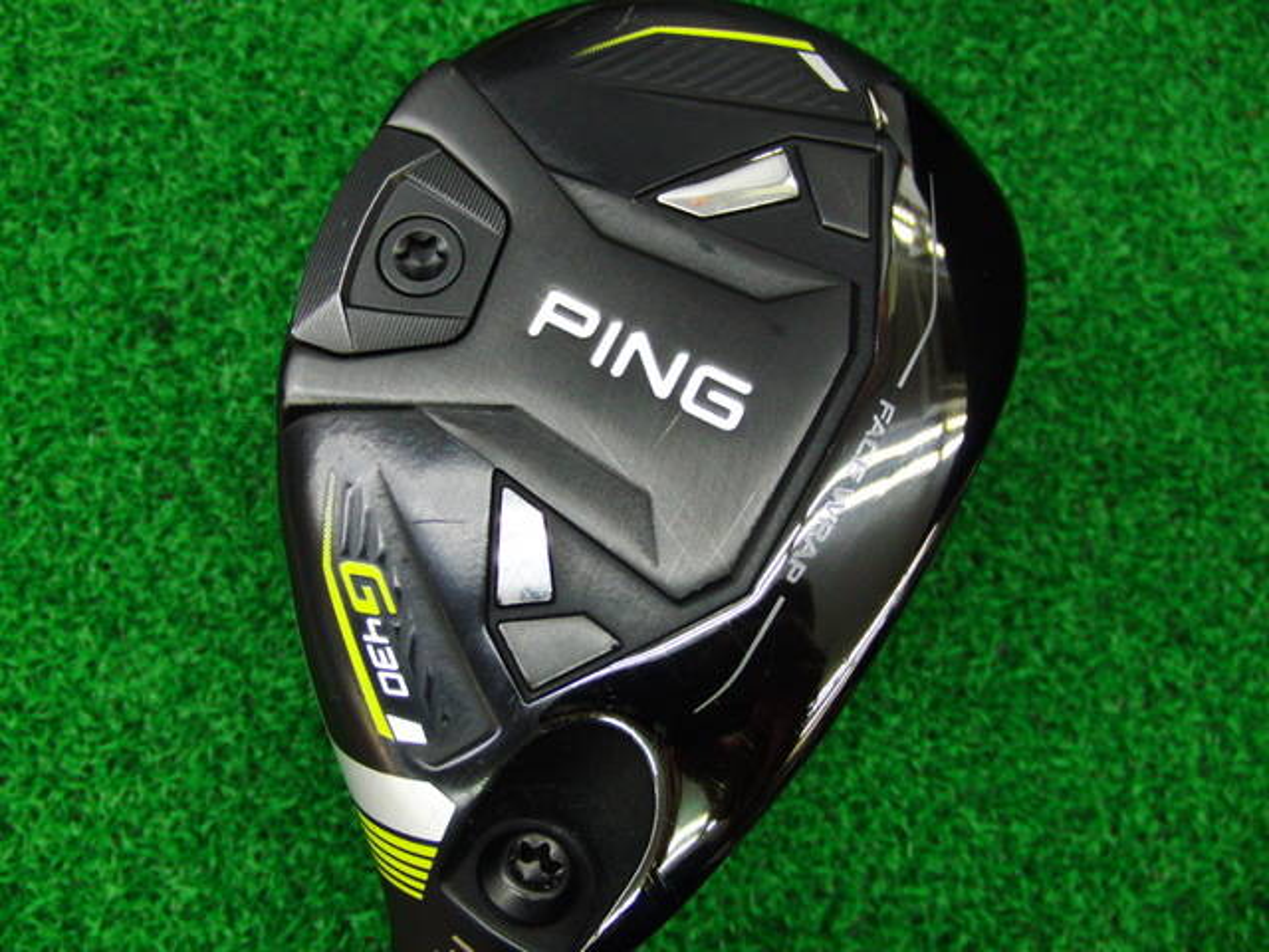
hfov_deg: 50.1
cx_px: 634
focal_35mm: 37
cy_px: 476
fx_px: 1356
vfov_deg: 38.7
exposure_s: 1/50
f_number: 3.6
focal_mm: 6.42
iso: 400
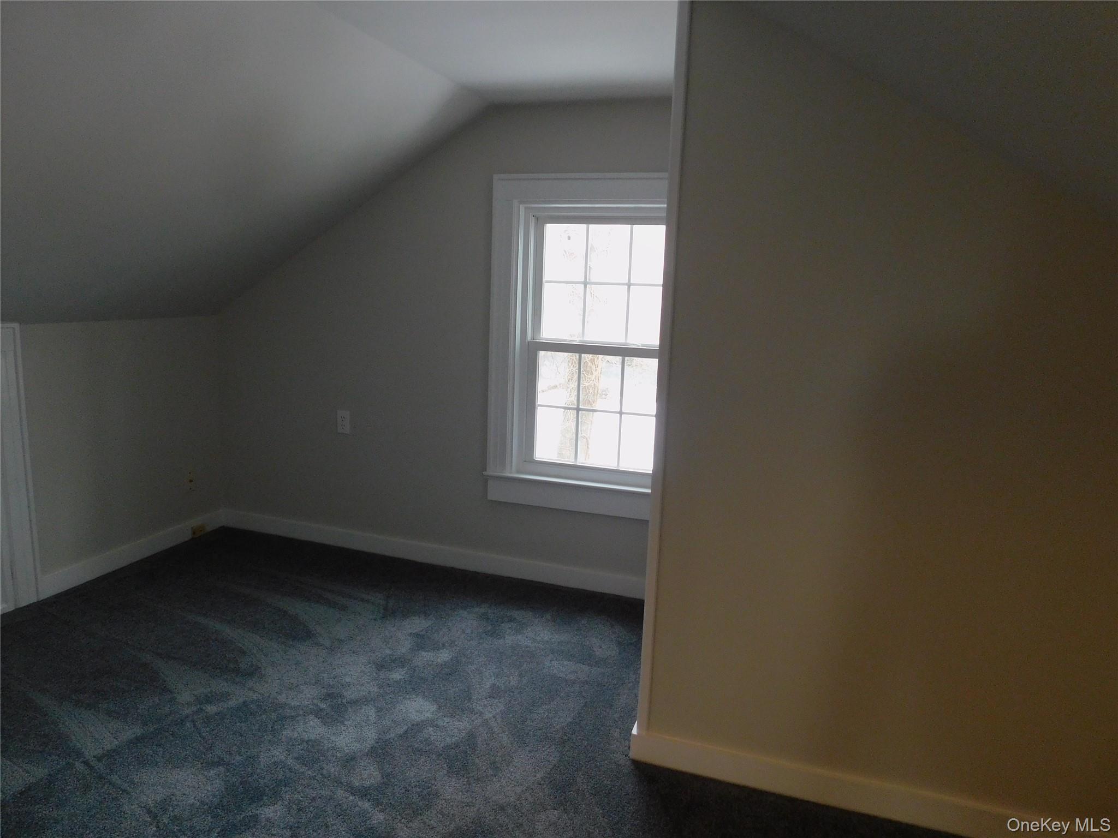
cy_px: 419
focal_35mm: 23
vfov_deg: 58.9
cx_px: 559
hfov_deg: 73.9
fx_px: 743
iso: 250
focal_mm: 4
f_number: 3
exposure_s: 1/30
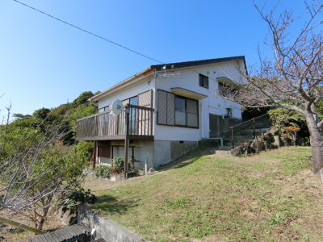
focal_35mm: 19
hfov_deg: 84.7
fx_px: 177
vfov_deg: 68.7
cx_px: 162
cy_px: 121
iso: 80
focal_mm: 4.06
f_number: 6.9
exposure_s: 1/160
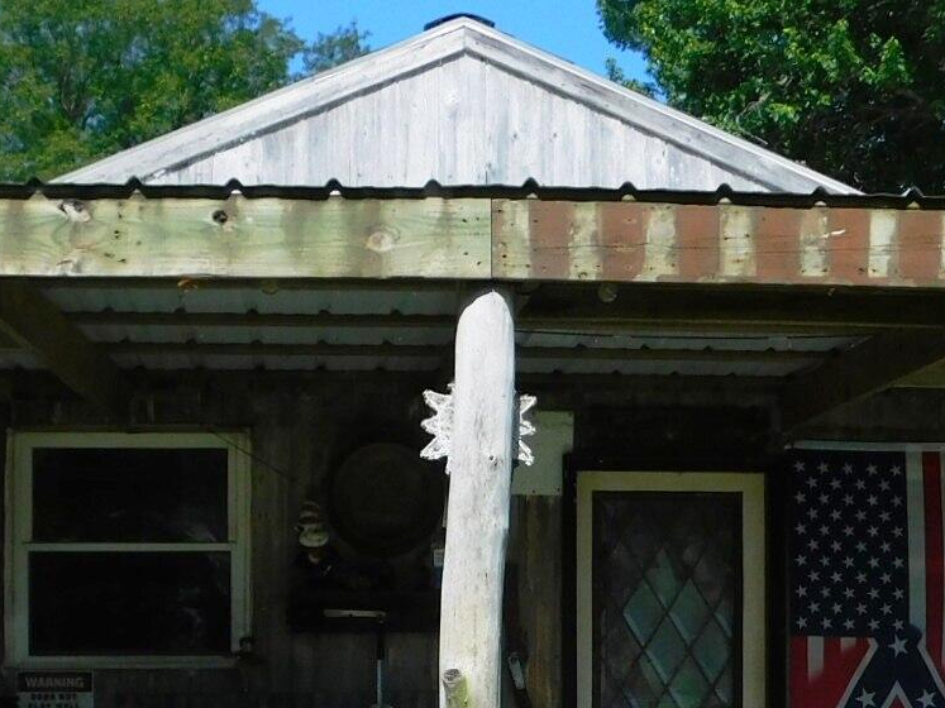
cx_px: 481
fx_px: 1911
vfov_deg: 20.3
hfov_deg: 27.8
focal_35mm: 70
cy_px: 713
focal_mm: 4
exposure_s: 1/500
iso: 125
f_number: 6
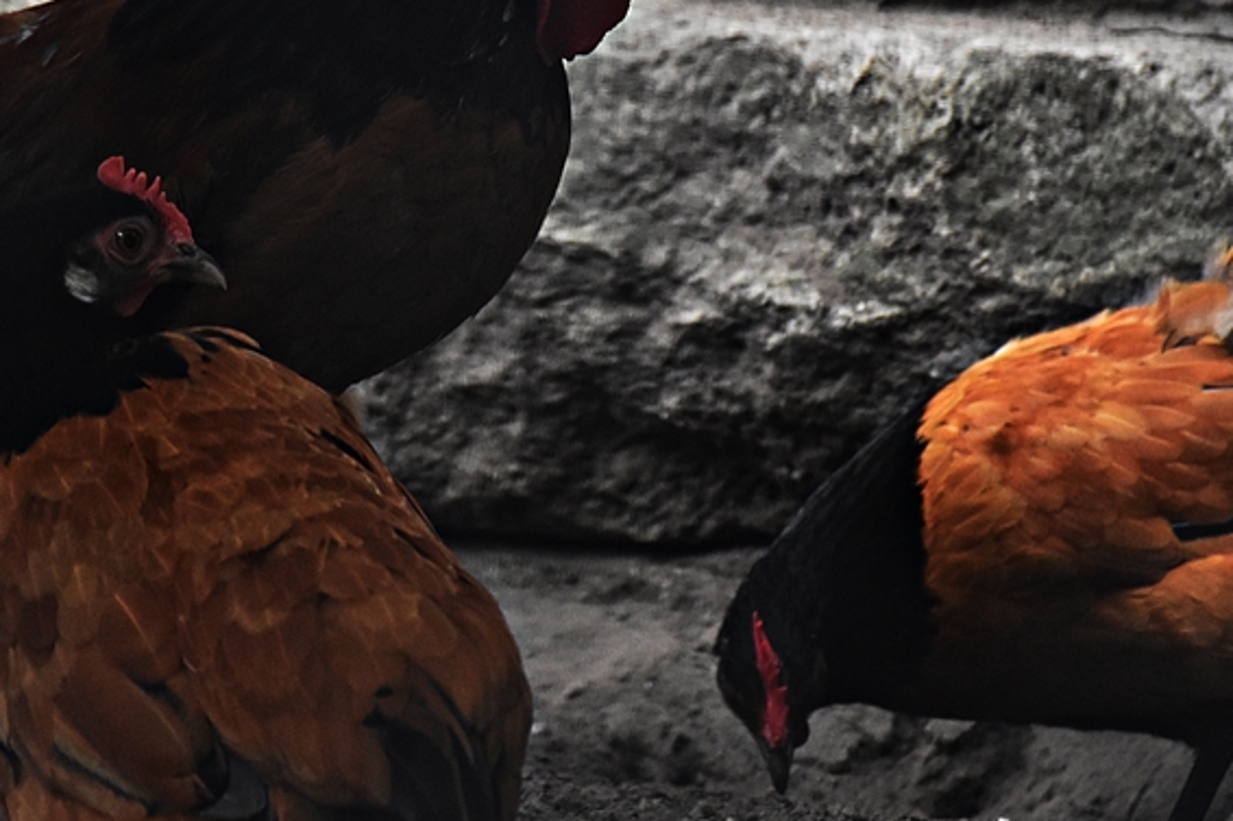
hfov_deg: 5.4
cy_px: 143
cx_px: 501
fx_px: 13010
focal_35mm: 380
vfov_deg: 3.6
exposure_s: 1/500
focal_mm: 140
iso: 2500
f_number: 5.6
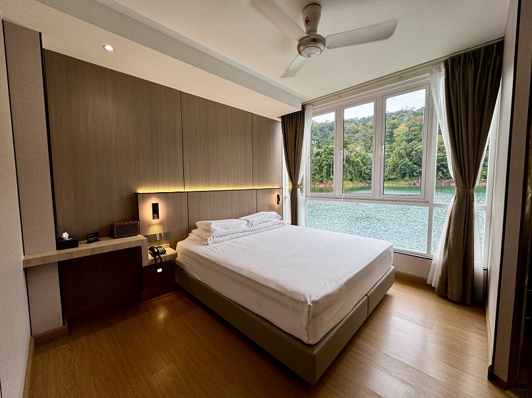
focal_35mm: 14
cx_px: 266
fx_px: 215
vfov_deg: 85.7
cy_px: 199
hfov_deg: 102.1
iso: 50
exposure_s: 1/101
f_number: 2.2
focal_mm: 2.22
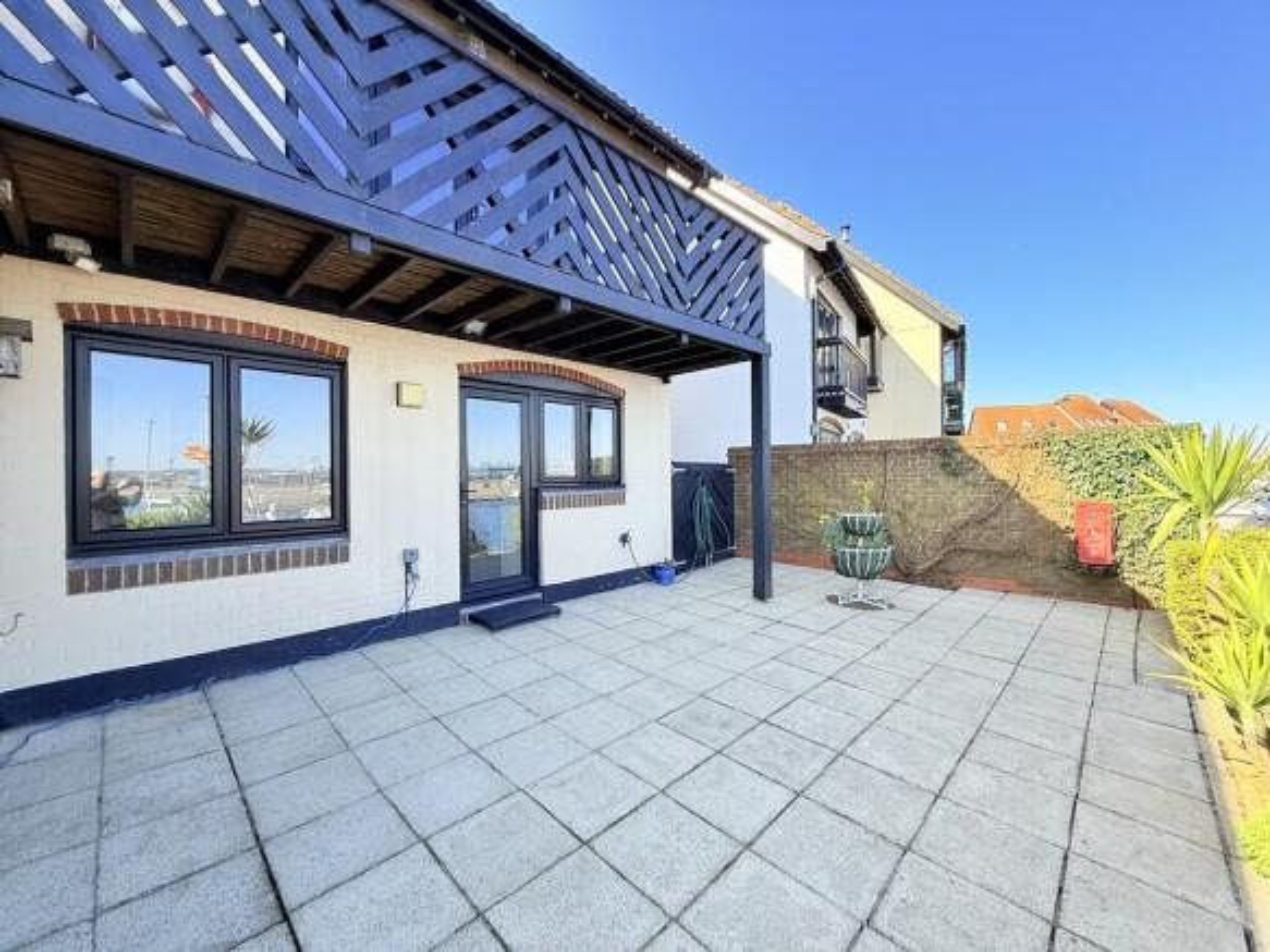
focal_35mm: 14
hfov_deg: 102.1
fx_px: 514
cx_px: 635
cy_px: 476
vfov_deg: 85.7
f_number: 2.2
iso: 64
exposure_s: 1/498
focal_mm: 2.22
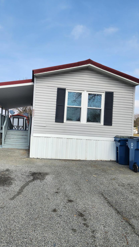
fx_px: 170
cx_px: 54
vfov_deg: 71.9
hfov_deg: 44.1
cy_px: 126
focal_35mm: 26
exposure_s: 1/1476
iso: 20
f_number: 1.8
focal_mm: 5.4
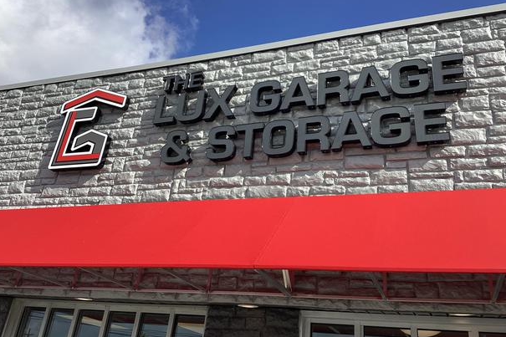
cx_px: 250
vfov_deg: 39.9
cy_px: 145
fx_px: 464
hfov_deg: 57.2
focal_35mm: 33
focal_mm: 3.3
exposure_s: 1/1335
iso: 25
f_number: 2.4
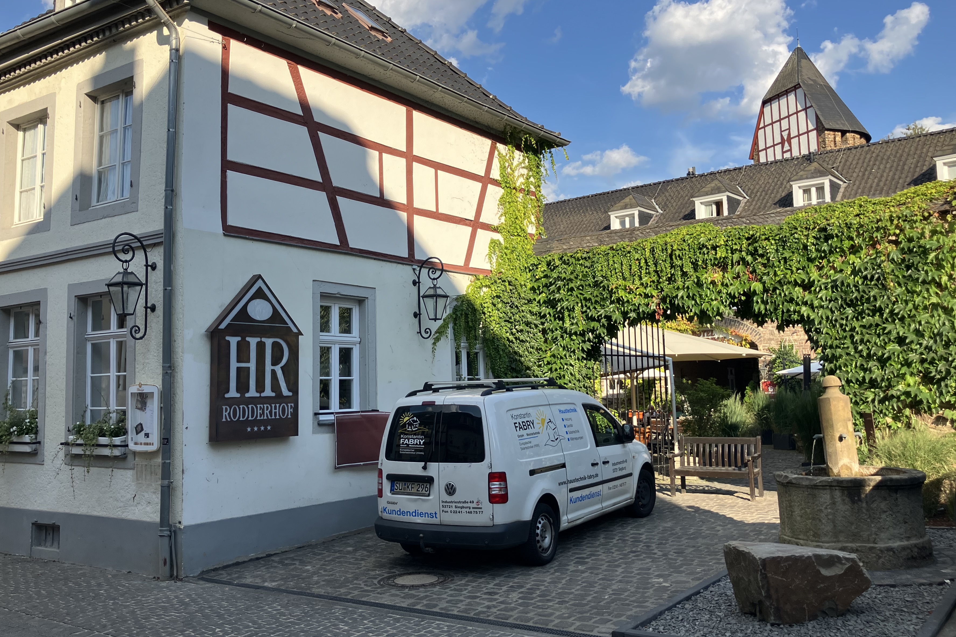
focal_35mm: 33
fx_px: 876
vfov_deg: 39.9
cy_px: 297
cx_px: 443
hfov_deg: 57.2
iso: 32
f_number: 1.8
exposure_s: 1/1156
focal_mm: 3.99
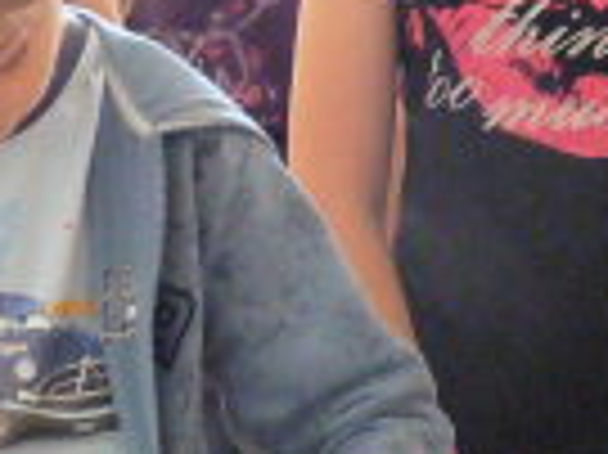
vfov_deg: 8.9
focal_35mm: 166
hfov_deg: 11.8
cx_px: 531
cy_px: 337
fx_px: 2913
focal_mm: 4.8
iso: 800
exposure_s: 1/50
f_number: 2.8
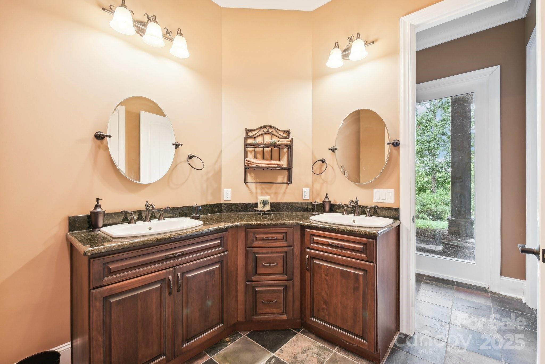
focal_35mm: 15
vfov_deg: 77.4
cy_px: 182
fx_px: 227
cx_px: 272
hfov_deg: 100.4
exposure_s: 1/2.5
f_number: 8
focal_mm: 15
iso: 200
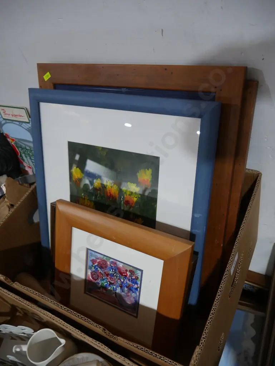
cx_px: 138
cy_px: 183
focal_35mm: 28
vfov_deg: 63.4
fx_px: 296
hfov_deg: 49.8
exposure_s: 1/60
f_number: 3.5
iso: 500
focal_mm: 14
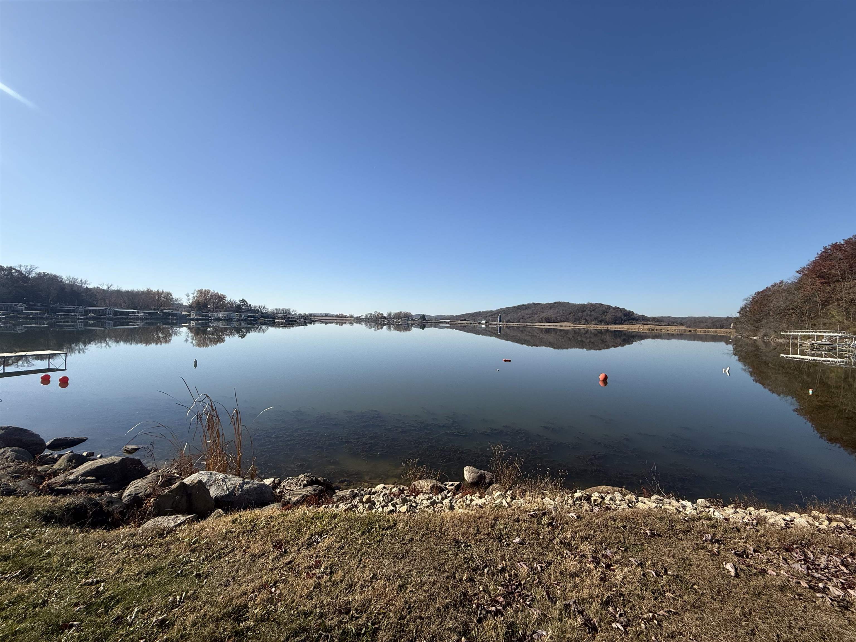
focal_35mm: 14
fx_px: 346
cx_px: 428
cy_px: 321
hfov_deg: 102.1
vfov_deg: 85.7
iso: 50
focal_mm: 2.22
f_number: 2.2
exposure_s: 1/2410
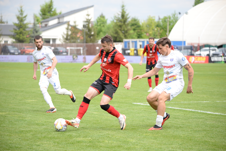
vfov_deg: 9.2
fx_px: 942
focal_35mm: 150
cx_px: 113
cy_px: 76
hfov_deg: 13.7
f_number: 5
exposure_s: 1/1600
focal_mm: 150
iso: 640
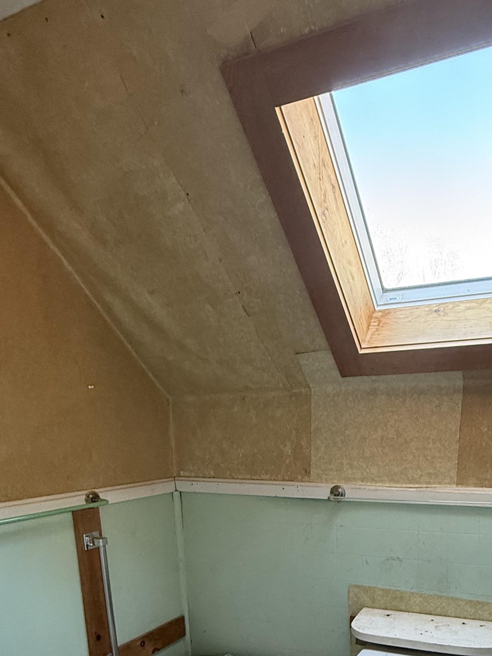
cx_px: 347
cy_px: 531
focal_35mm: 28
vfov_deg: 58.3
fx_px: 531
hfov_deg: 48.5
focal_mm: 2.22
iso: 320
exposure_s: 1/60
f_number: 2.2
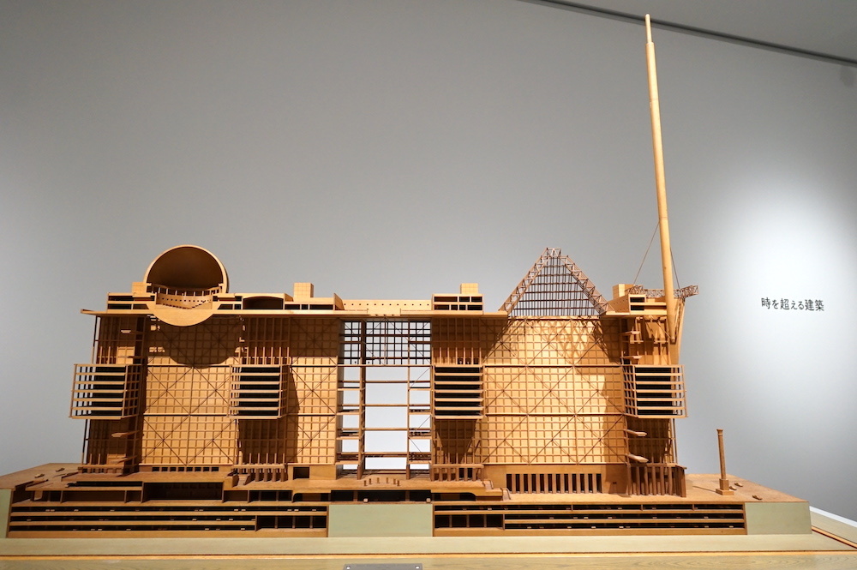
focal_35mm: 21
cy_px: 285
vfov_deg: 59.4
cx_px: 428
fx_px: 499
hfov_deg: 81.3
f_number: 4.5
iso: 1000
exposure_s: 1/30
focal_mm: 14
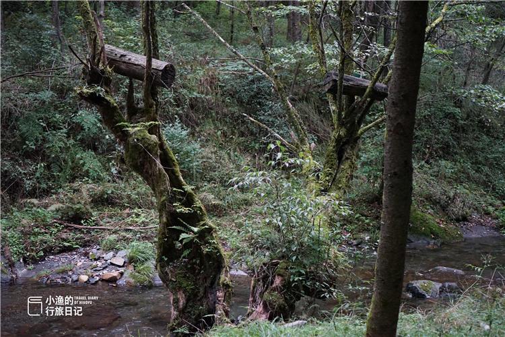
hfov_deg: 44.5
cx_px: 252
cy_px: 168
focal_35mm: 44
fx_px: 617
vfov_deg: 30.5
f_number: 4.5
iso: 6400
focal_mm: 44
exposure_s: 1/80
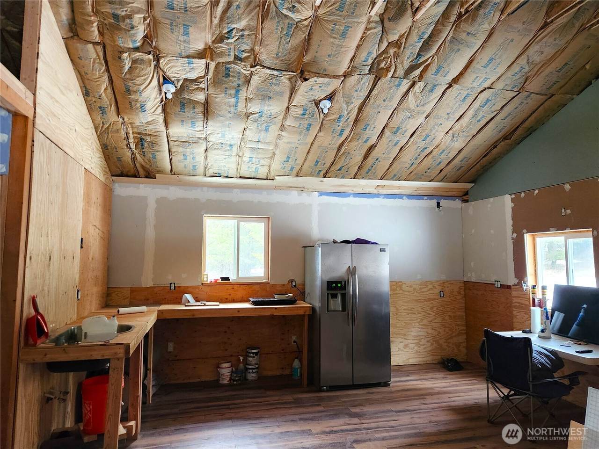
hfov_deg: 73.9
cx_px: 300
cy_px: 224
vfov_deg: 58.9
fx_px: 398
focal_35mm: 23
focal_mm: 5.4
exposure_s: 1/120
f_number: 1.8
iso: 640
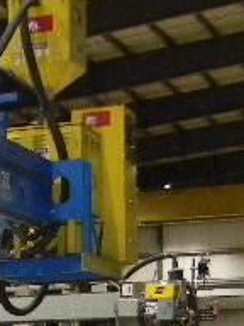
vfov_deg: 12.7
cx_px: -180
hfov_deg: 9.5
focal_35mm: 149
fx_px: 1400
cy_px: 470
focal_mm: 5
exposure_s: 1/26
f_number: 3.5
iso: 546
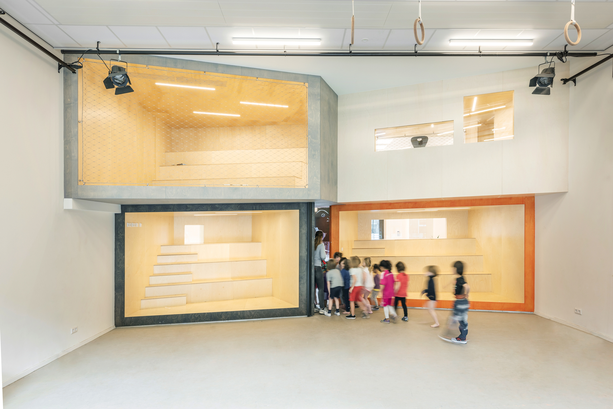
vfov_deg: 57.3
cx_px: 306
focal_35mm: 22
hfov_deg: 78.6
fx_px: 375
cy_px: 204
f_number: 9
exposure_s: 1/5
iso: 100
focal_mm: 22
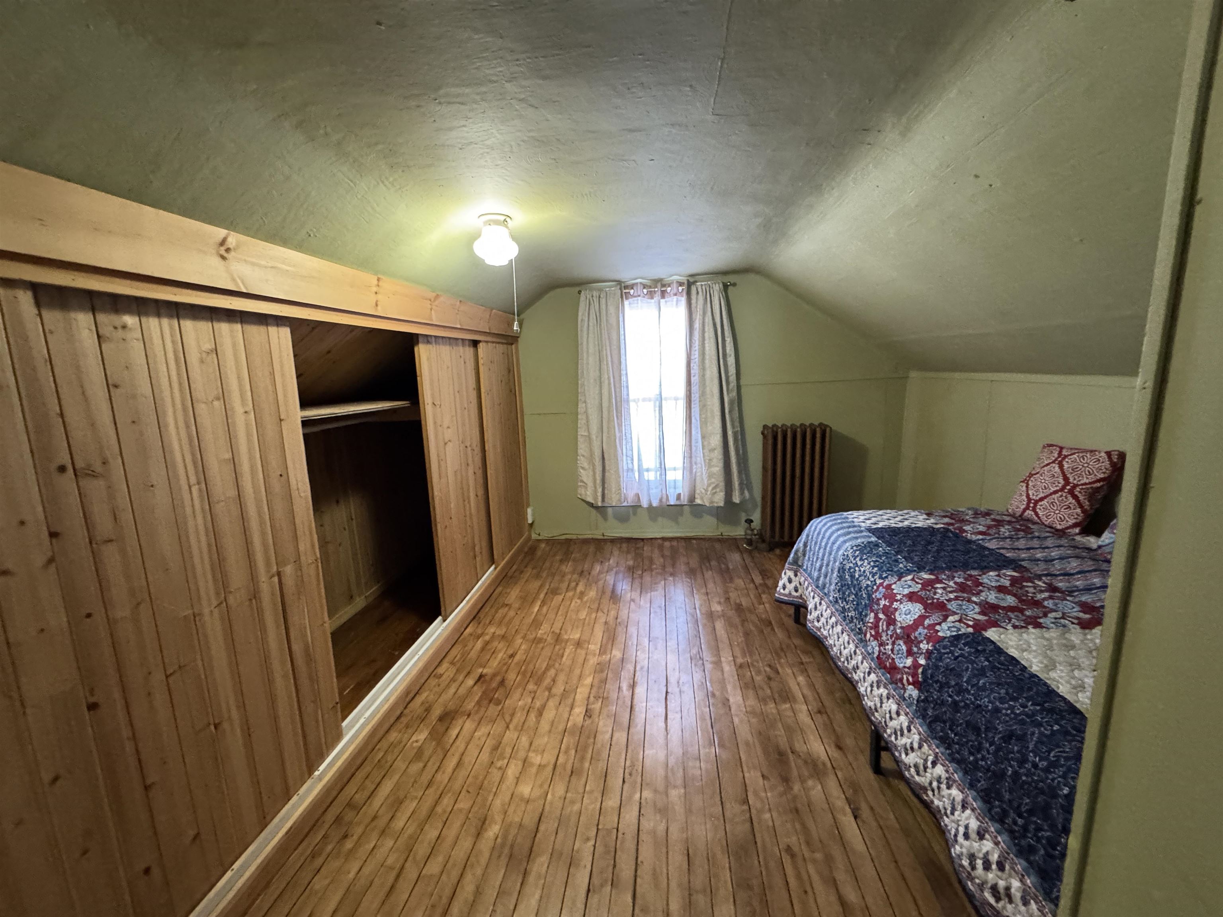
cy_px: 458
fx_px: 495
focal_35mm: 14
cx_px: 612
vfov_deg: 85.7
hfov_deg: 102.1
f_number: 2.2
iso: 800
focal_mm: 2.22
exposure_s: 1/60
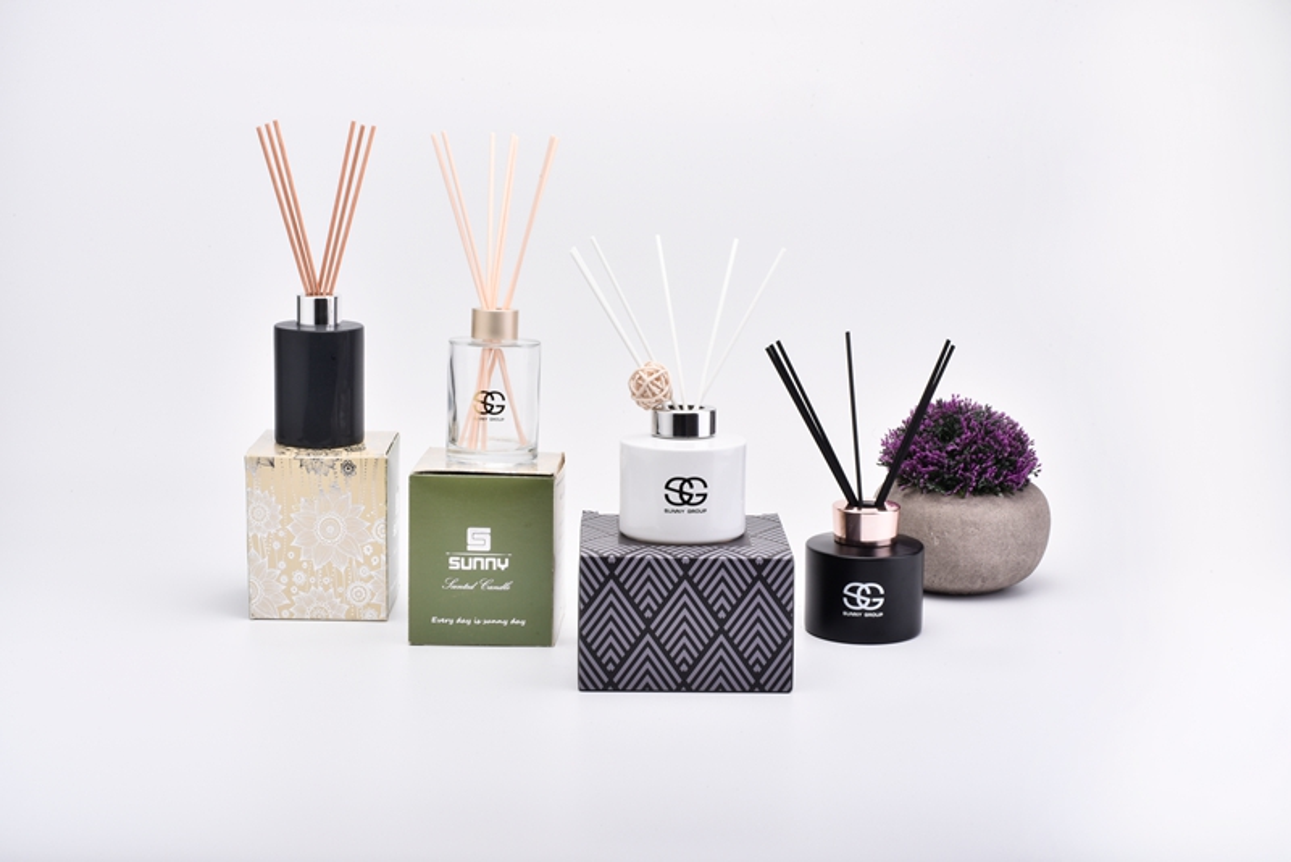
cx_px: 646
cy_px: 431
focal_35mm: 60
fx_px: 2152
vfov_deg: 22.6
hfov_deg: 33.4
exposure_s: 1/160
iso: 100
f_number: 29
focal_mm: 60
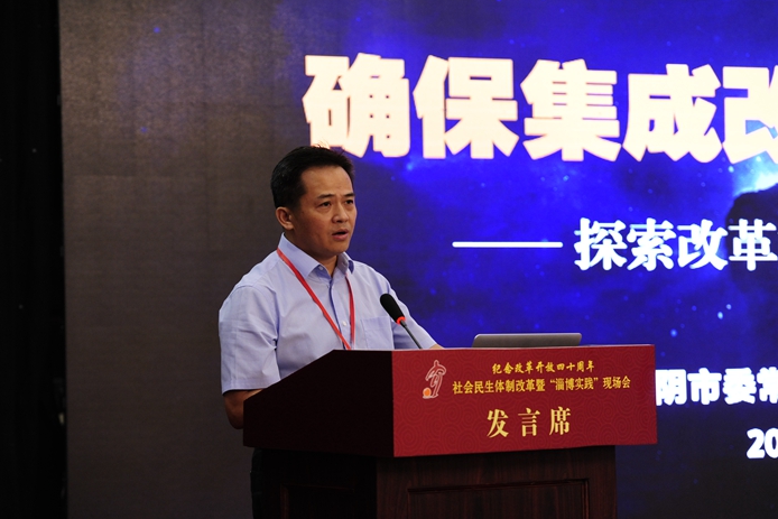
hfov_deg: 16.9
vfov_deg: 11.3
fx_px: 2615
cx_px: 387
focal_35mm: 121
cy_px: 260
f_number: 3.5
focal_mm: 120
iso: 2500
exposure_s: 1/100
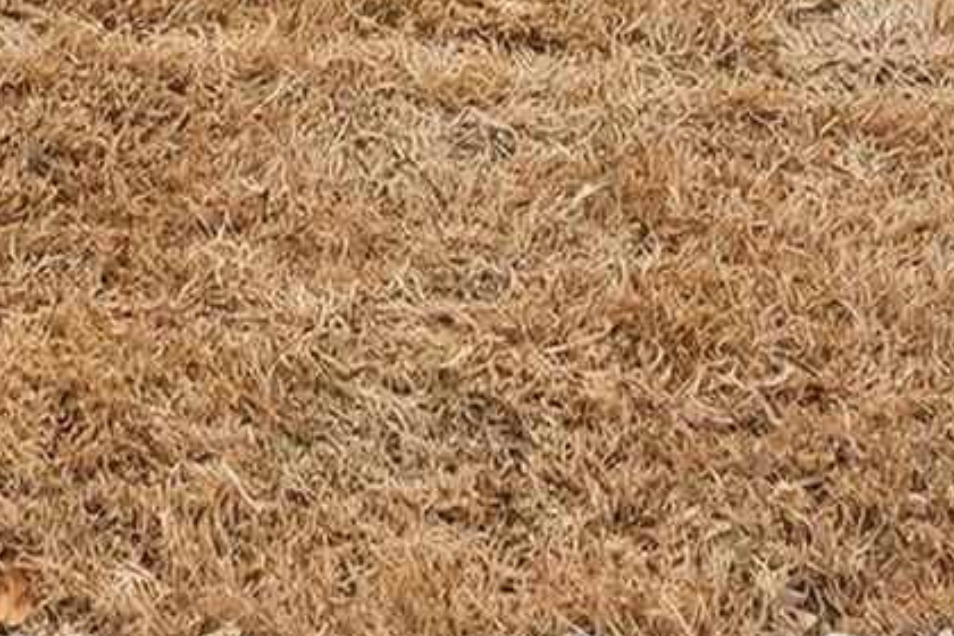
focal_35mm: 117
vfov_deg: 8.6
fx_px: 3100
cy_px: -1543
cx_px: 204
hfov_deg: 17.4
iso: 250
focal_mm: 16
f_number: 8
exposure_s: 1/1000
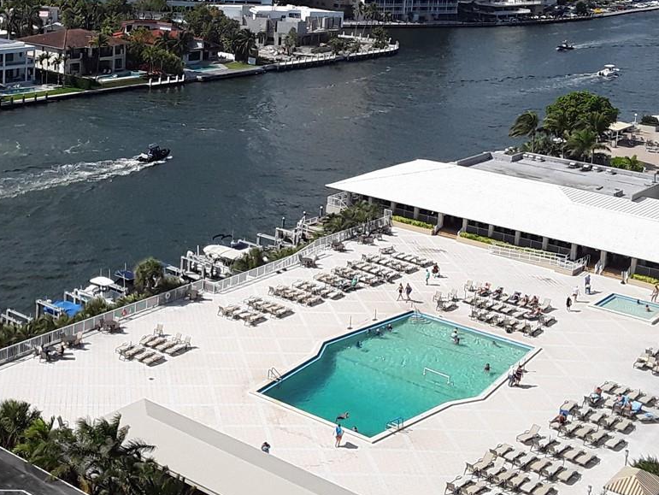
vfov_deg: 25.7
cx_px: 153
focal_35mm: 56
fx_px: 1067
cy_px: 109
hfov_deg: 33.5
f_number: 1.9
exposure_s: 1/2532
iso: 40
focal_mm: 2.91
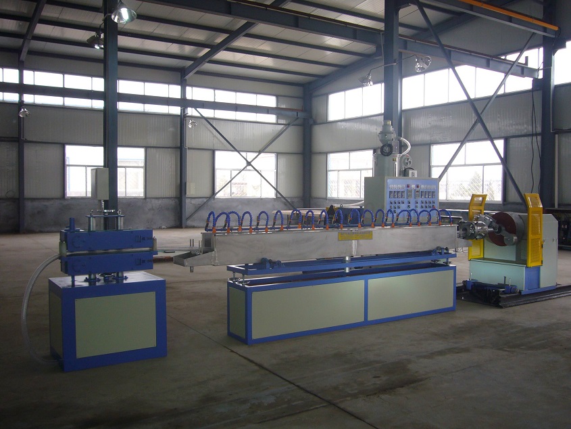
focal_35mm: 33
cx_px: 286
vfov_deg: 43.0
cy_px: 214
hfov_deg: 55.3
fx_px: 544
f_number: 3
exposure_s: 1/40
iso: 80
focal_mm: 5.4
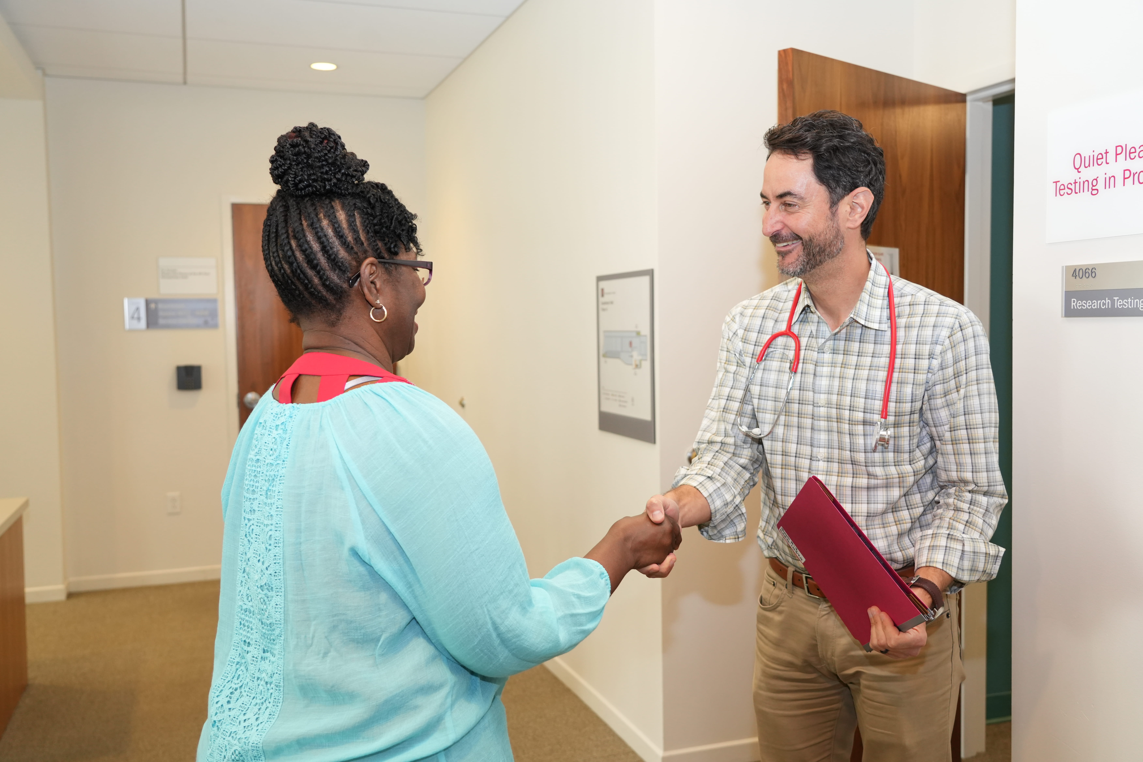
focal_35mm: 33
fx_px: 1048
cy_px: 381
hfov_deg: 57.2
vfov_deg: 40.0
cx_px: 572
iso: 1600
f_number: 4.5
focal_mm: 33
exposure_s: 1/125
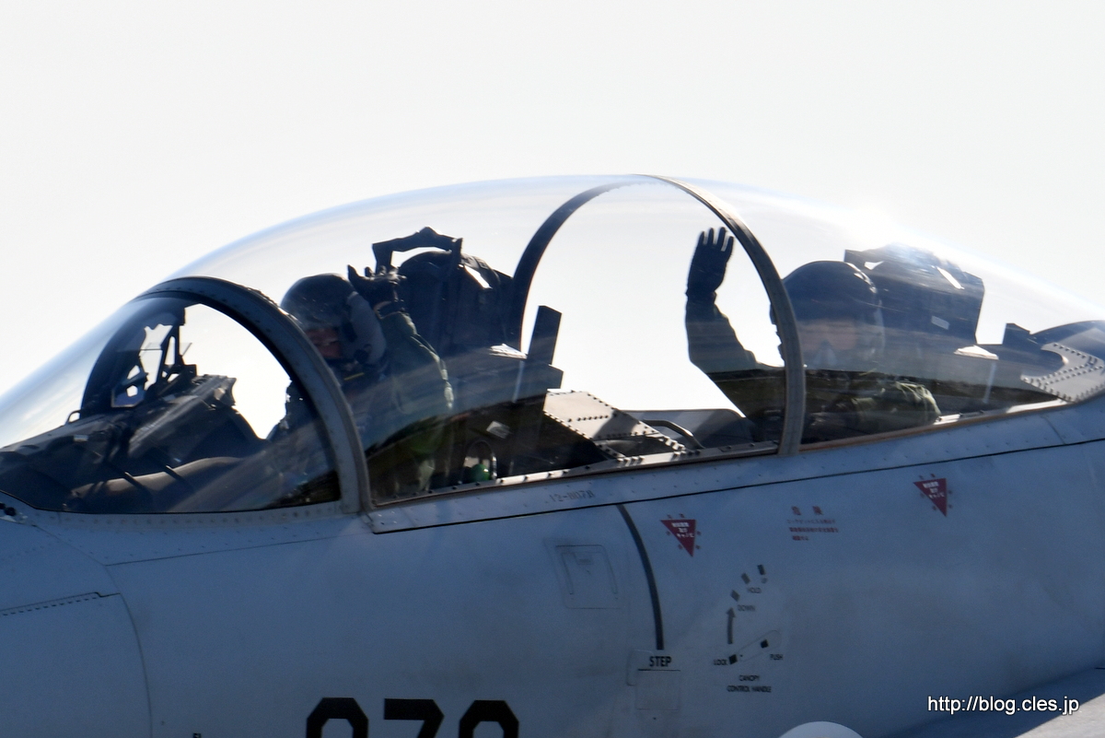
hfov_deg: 3.4
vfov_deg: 2.3
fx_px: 18422
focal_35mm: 600
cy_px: 369
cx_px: 552
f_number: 8
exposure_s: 1/800
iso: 200
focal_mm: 400
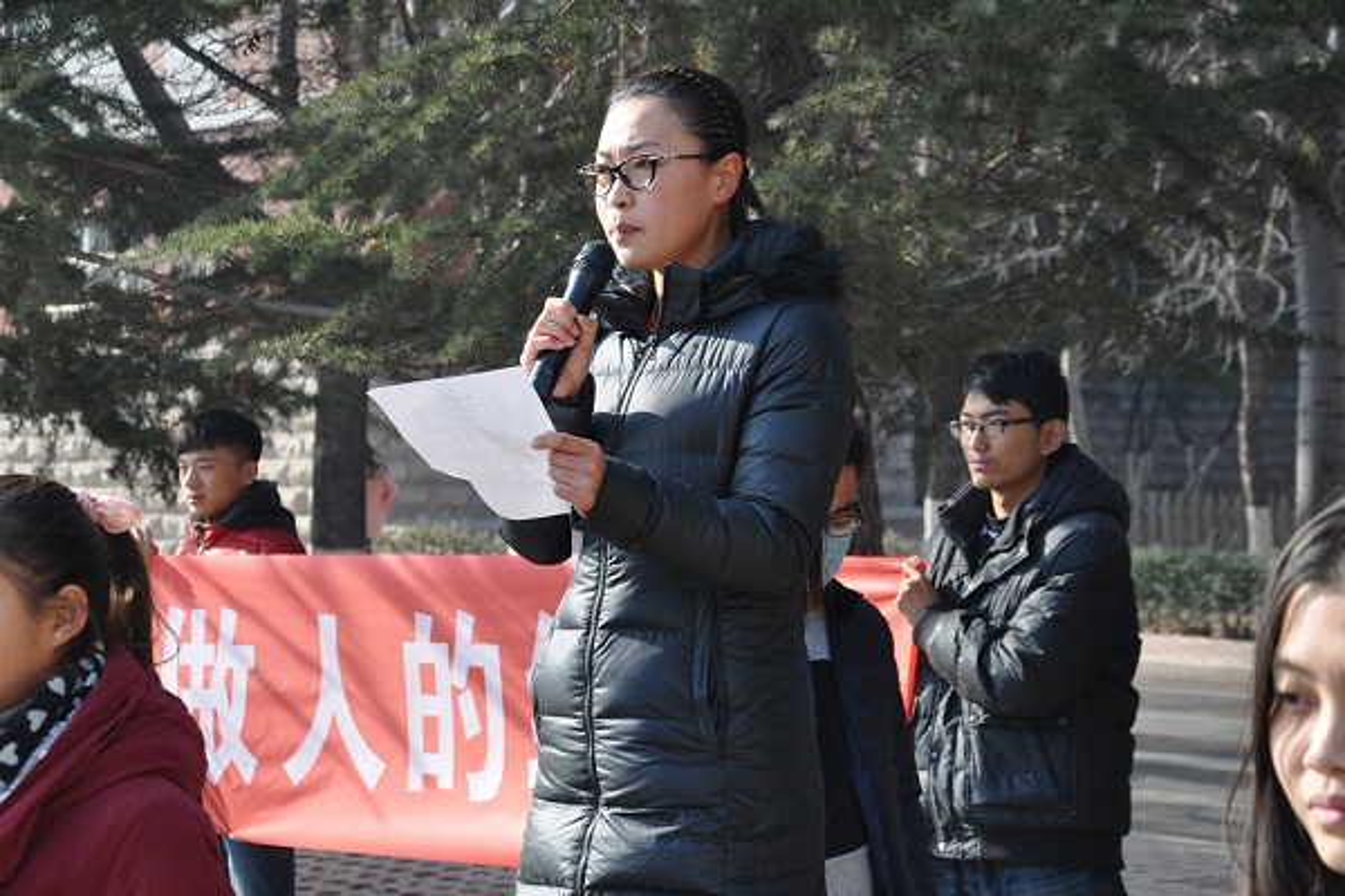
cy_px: 448
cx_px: 672
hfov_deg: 23.4
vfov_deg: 15.7
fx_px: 3250
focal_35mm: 87
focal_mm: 58
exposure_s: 1/200
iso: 200
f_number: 7.1
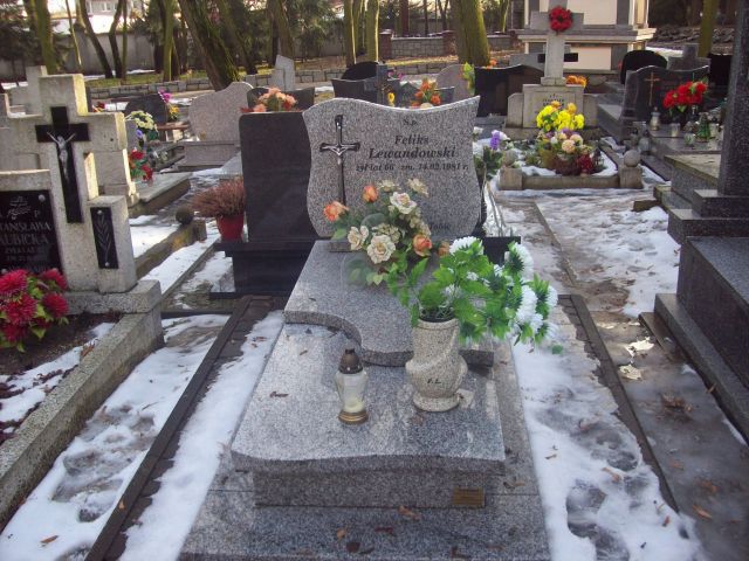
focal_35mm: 36
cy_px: 280
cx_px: 374
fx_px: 779
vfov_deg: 39.7
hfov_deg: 51.4
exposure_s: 1/147
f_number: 2.7
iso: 80
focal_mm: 6
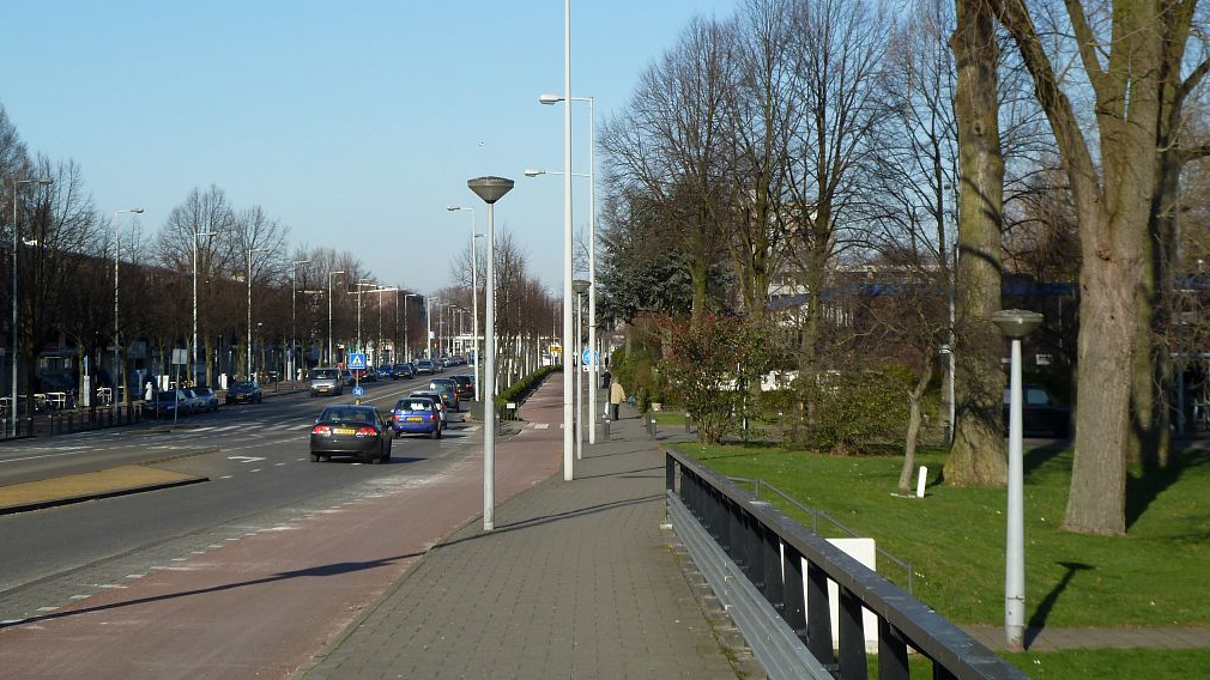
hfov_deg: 28.6
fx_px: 2374
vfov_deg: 16.3
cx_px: 610
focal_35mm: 74
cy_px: 308
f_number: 4.5
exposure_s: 1/400
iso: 80
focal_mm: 11
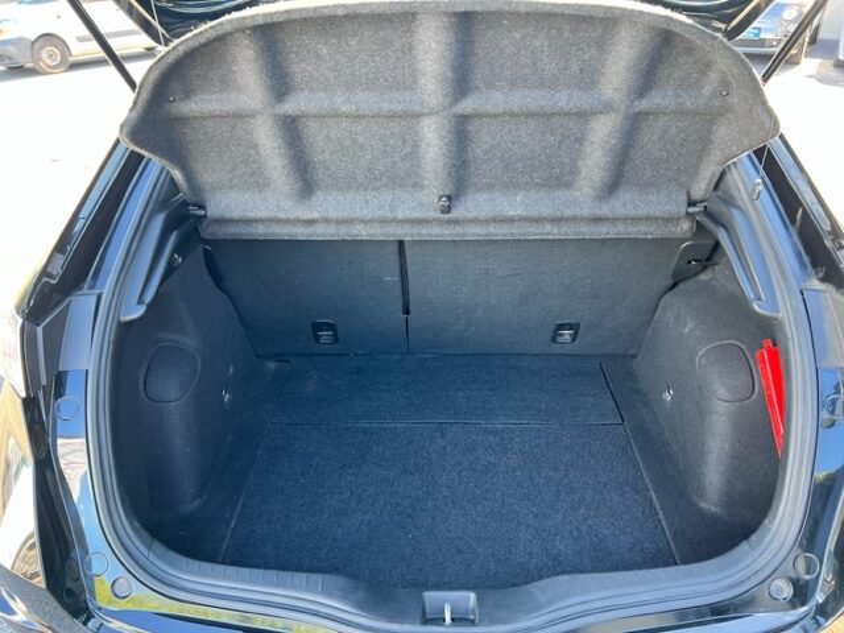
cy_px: 316
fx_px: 634
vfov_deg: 53.1
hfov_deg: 67.3
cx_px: 422
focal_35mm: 26
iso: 125
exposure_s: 1/108
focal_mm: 5.7
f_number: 1.5
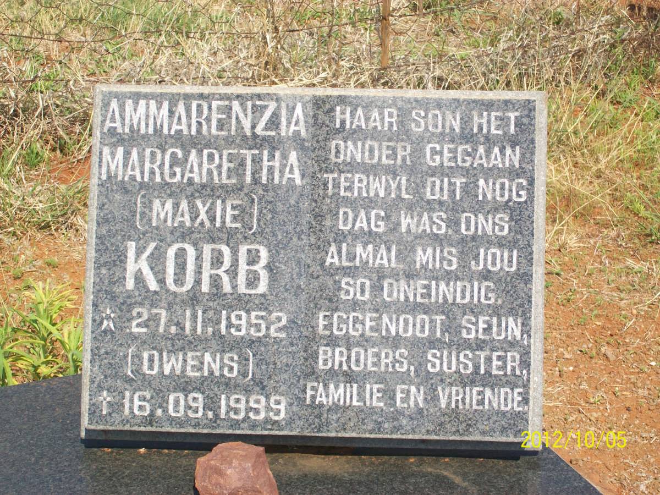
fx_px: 1659
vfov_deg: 17.0
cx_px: 330
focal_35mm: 87
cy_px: 248
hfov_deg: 22.5
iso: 64
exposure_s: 1/500
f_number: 4.3
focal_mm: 14.3
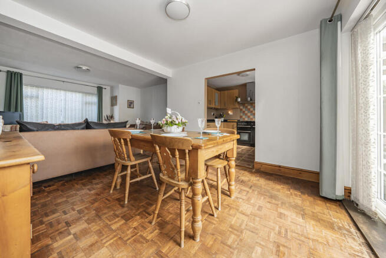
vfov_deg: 90.0
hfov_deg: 112.6
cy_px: 129
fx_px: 129
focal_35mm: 12
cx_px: 193
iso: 320
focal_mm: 12
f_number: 9
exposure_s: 1/30
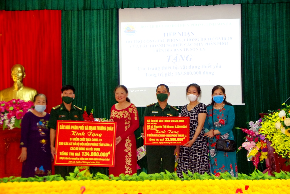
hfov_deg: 22.6
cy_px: 97
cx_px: 145
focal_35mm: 90
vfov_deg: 15.2
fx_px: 725
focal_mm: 60
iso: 3200
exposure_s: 1/125
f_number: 4.5
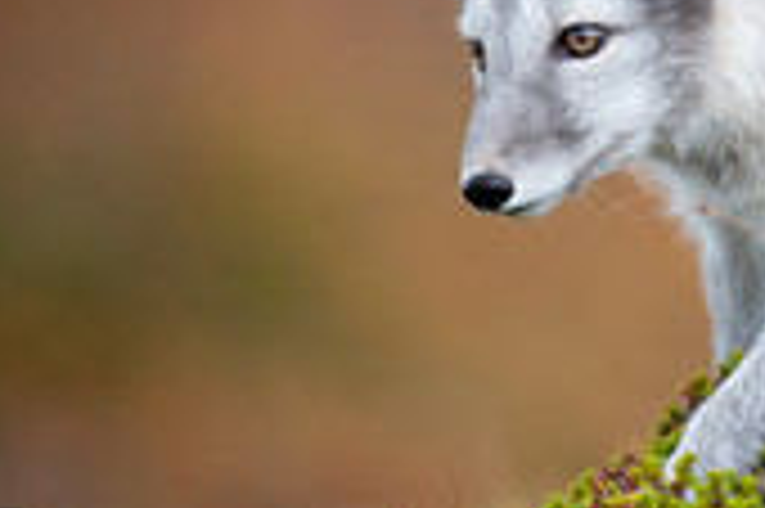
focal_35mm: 1177
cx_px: 742
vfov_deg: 1.2
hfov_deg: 1.8
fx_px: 24987
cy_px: 202
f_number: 4
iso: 800
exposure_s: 1/1250
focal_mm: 500
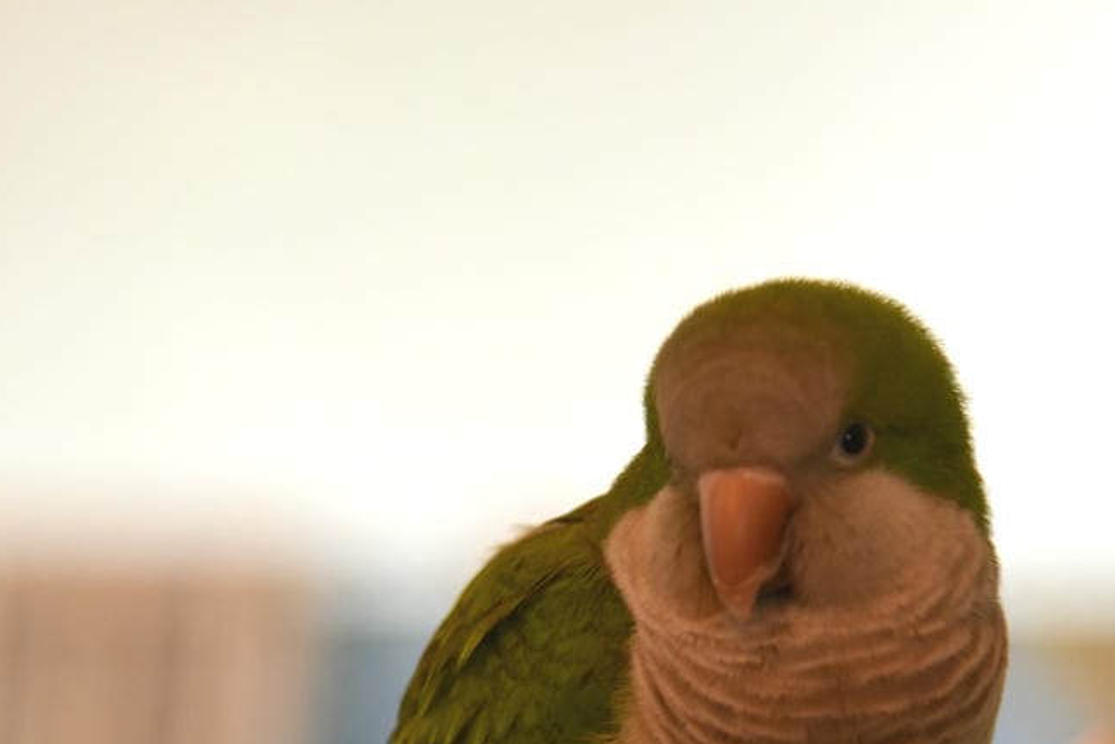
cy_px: 595
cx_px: 504
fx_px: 6908
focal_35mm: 223
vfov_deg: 6.2
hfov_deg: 9.2
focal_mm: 120
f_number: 4
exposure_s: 1/80
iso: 3200
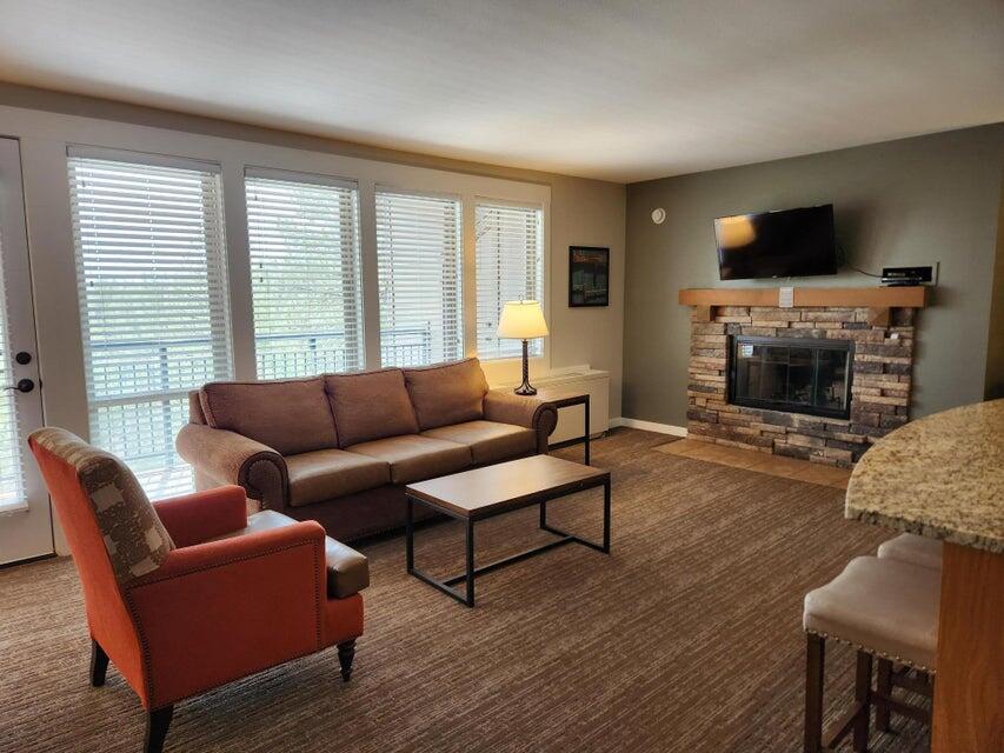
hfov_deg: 73.9
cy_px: 376
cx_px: 502
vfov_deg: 58.9
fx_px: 667
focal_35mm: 23
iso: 200
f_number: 1.8
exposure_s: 1/120
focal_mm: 5.4
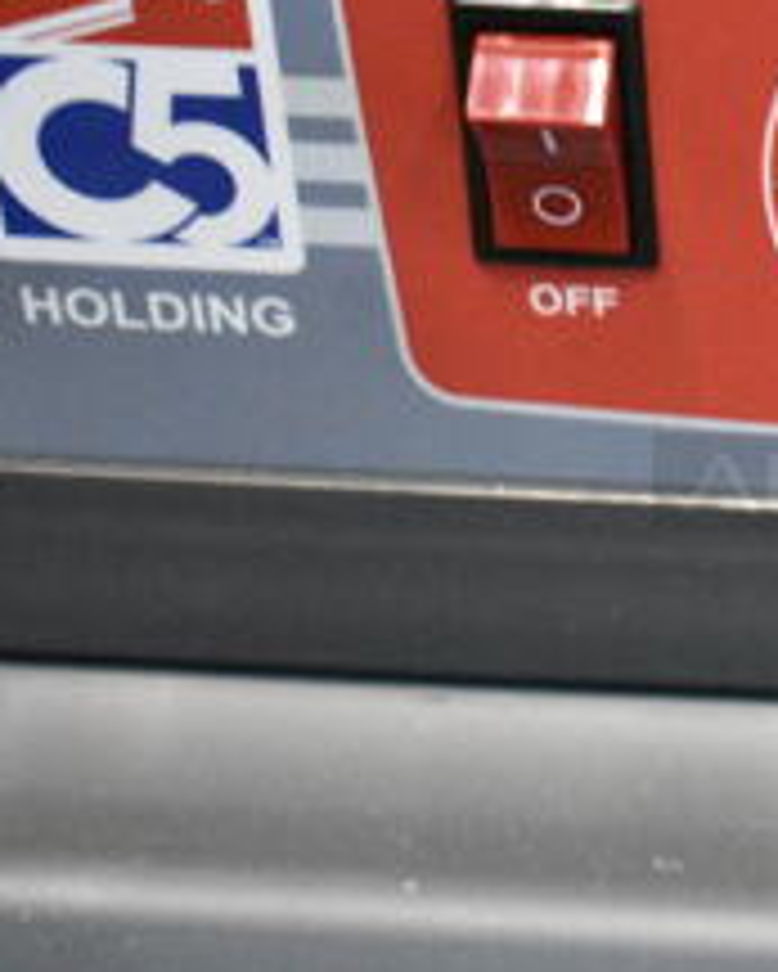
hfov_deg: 11.0
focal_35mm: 135
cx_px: 1156
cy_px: 292
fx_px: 3883
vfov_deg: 14.2
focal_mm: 34
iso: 6400
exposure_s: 1/80
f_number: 4.5
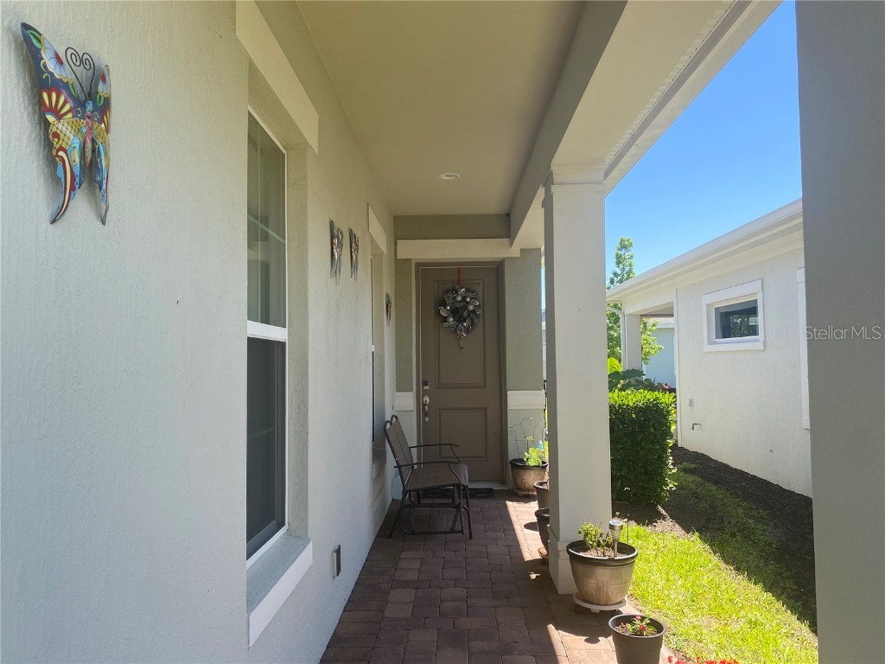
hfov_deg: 67.3
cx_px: 442
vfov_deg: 53.1
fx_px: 665
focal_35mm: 26
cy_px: 332
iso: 32
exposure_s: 1/604
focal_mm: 4.25
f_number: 1.8
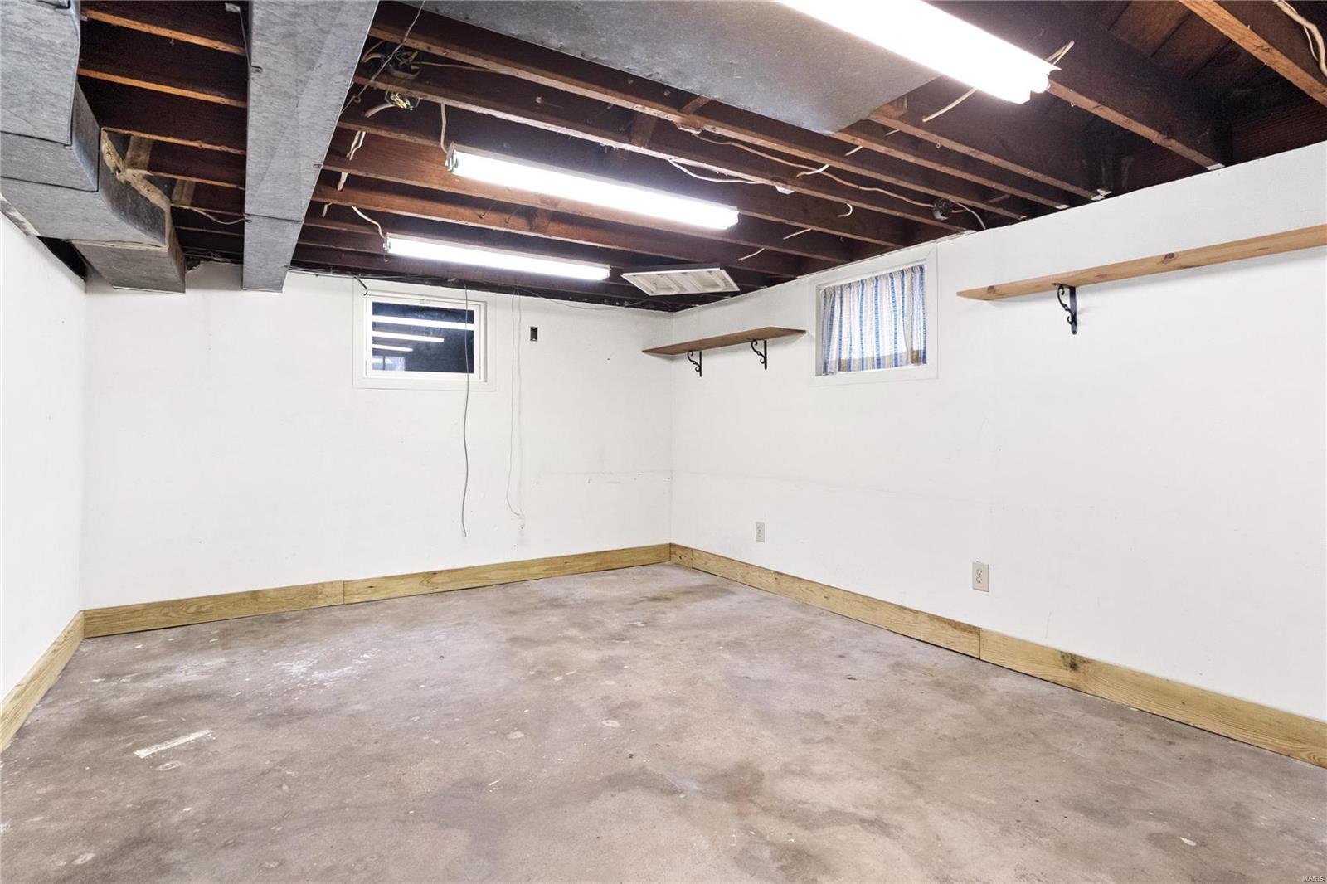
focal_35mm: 18
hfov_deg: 90.0
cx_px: 664
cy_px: 442
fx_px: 663
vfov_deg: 67.4
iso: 800
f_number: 5.6
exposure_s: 1/13
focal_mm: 9
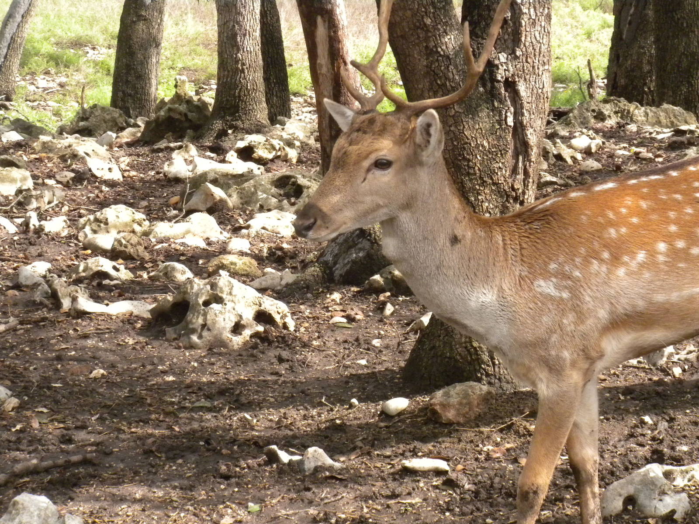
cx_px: 350
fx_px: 2403
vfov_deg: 12.5
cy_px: 262
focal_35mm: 119
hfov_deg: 16.6
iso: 400
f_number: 5.1
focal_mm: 21
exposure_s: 1/550
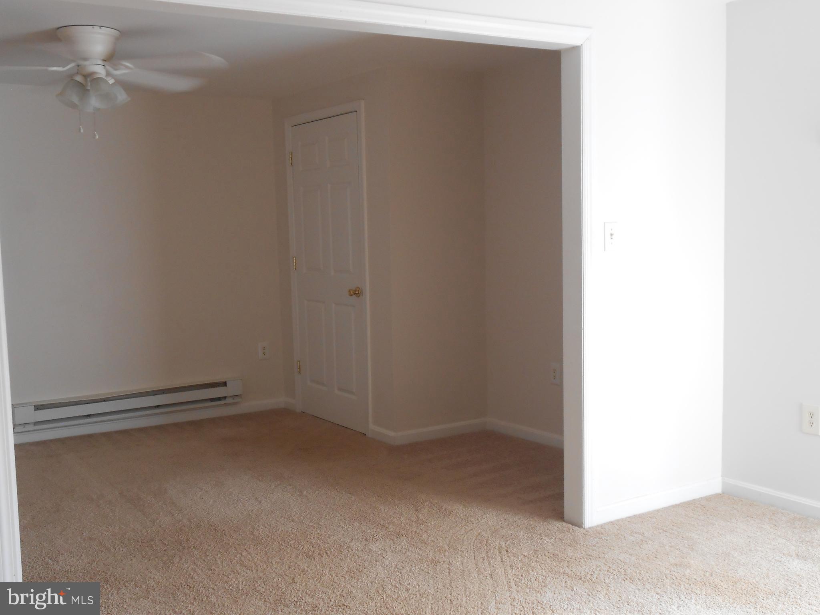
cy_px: 308
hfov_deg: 49.0
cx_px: 410
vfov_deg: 37.7
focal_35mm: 38
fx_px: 900
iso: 160
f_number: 4.2
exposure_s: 1/30
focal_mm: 6.8
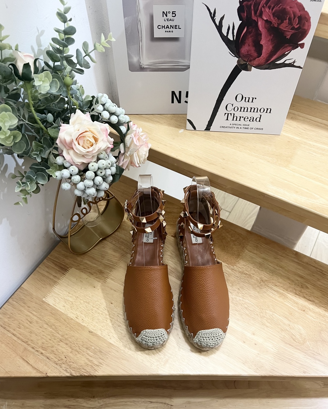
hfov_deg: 51.5
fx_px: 340
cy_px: 213
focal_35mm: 28
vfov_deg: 62.2
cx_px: 161
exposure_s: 1/50
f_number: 1.5
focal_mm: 5.7
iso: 250
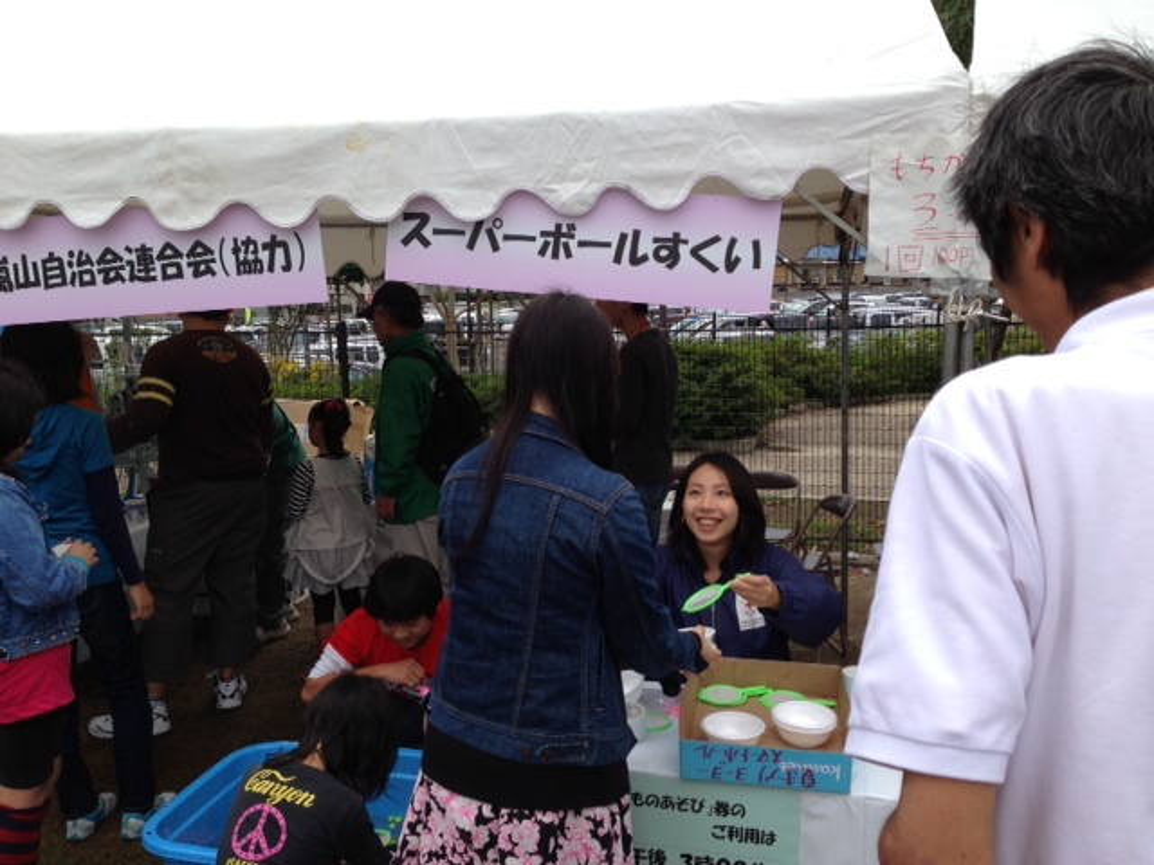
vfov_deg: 42.9
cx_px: 577
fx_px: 1100
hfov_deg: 55.4
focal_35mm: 33
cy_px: 432
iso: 50
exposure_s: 1/475
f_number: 2.4
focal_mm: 4.13
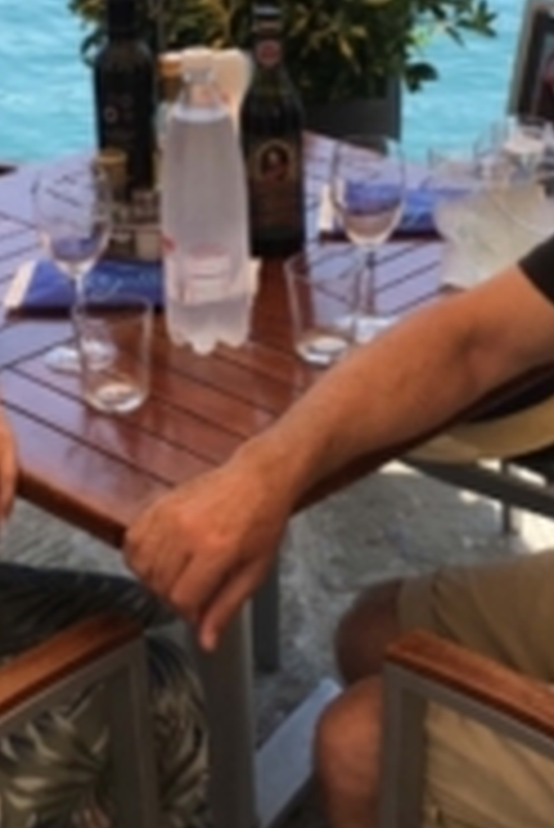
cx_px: 266
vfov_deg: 24.4
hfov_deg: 16.7
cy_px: 196
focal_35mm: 82
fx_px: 1889
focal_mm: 4.15
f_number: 2.2
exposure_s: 1/827
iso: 25
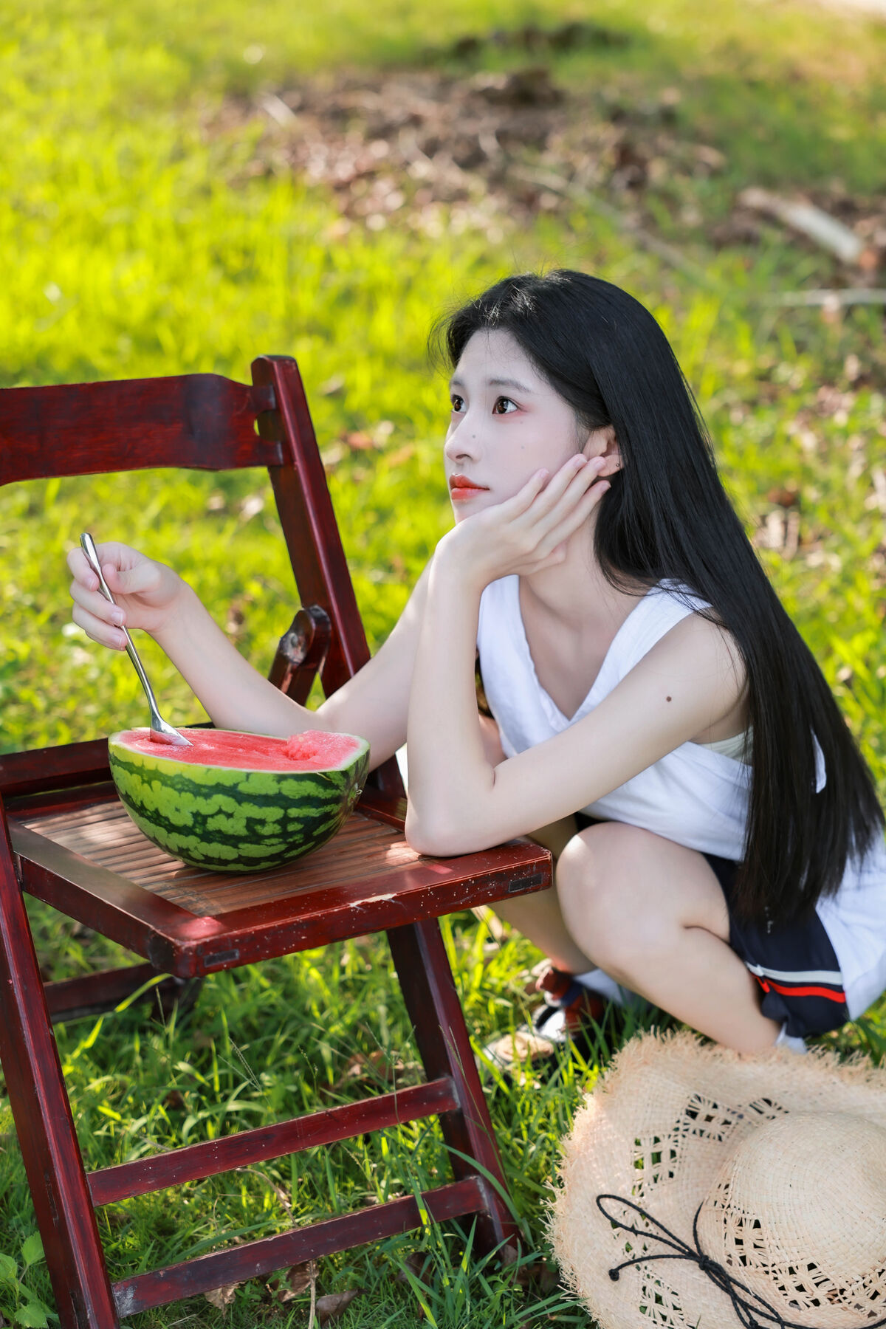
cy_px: 664
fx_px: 2547
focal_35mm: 69
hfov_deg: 19.7
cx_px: 443
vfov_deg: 29.2
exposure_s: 1/320
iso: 125
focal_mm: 70
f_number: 2.8
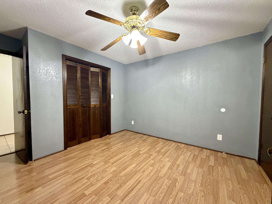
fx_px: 110
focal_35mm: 14
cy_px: 102
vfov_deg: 85.7
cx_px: 136
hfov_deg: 102.1
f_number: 2.2
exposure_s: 1/60
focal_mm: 2.22
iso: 640
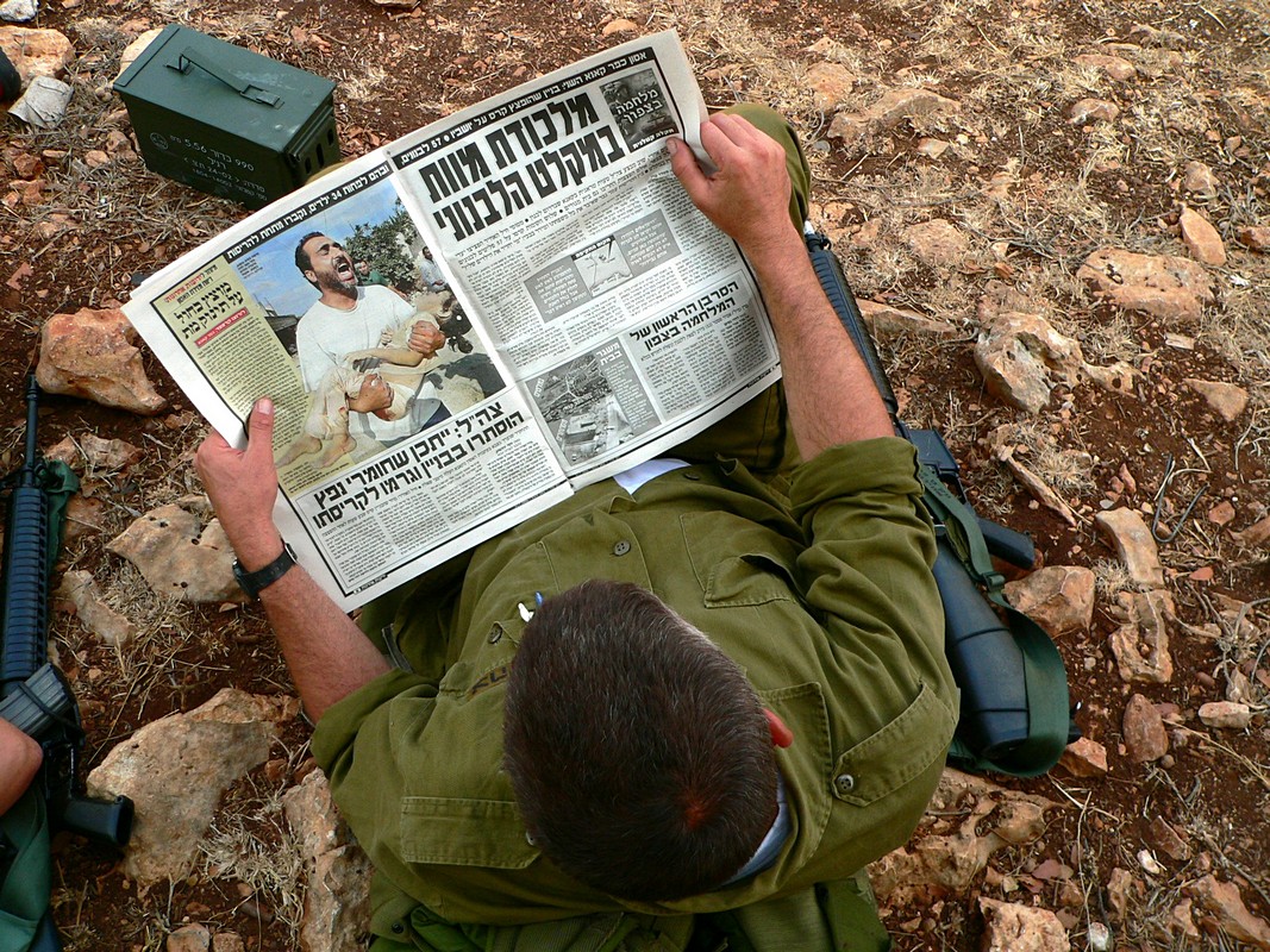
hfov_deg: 51.4
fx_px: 1321
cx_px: 635
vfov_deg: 39.6
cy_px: 476
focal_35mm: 36
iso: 80
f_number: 3.3
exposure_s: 1/250
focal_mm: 6
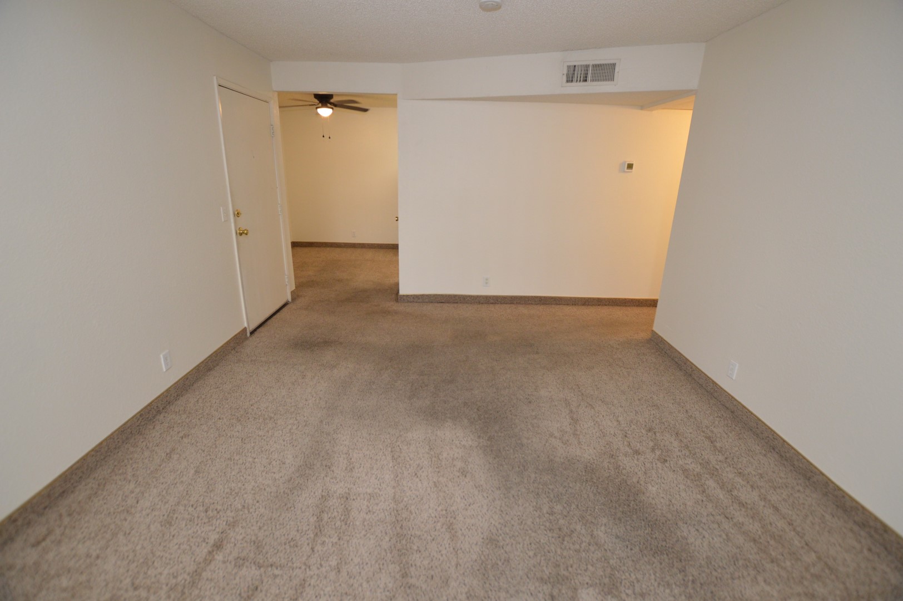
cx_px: 452
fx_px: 376
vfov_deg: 77.2
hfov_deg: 100.4
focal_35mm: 15
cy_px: 300
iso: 720
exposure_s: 1/60
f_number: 3.5
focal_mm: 10
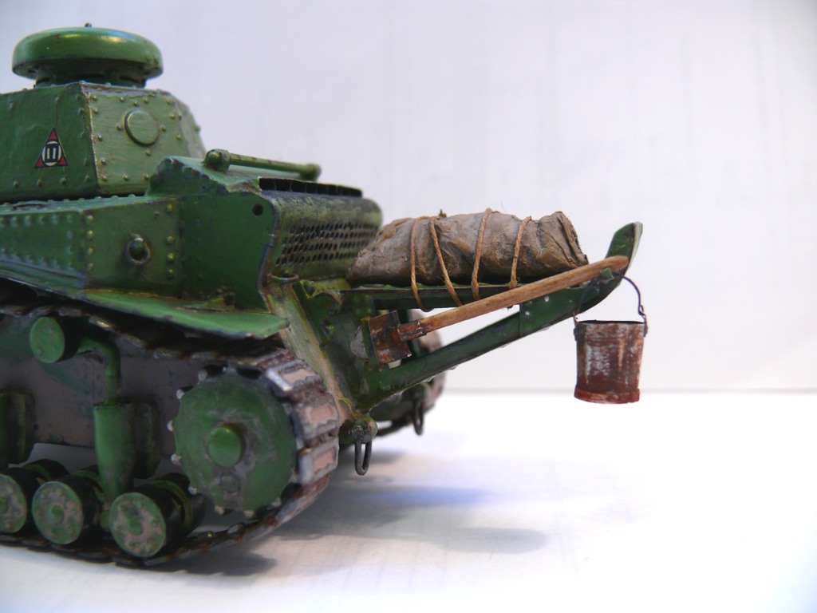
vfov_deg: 40.7
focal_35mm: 35
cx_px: 408
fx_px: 826
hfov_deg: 52.6
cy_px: 306
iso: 100
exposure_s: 1/80
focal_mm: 7.4
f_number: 2.8
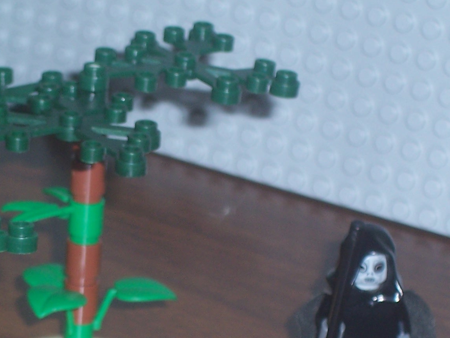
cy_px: 306
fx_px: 2952
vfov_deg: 6.5
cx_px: 7
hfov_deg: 8.7
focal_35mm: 227
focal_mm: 16.8
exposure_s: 1/90
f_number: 4.6
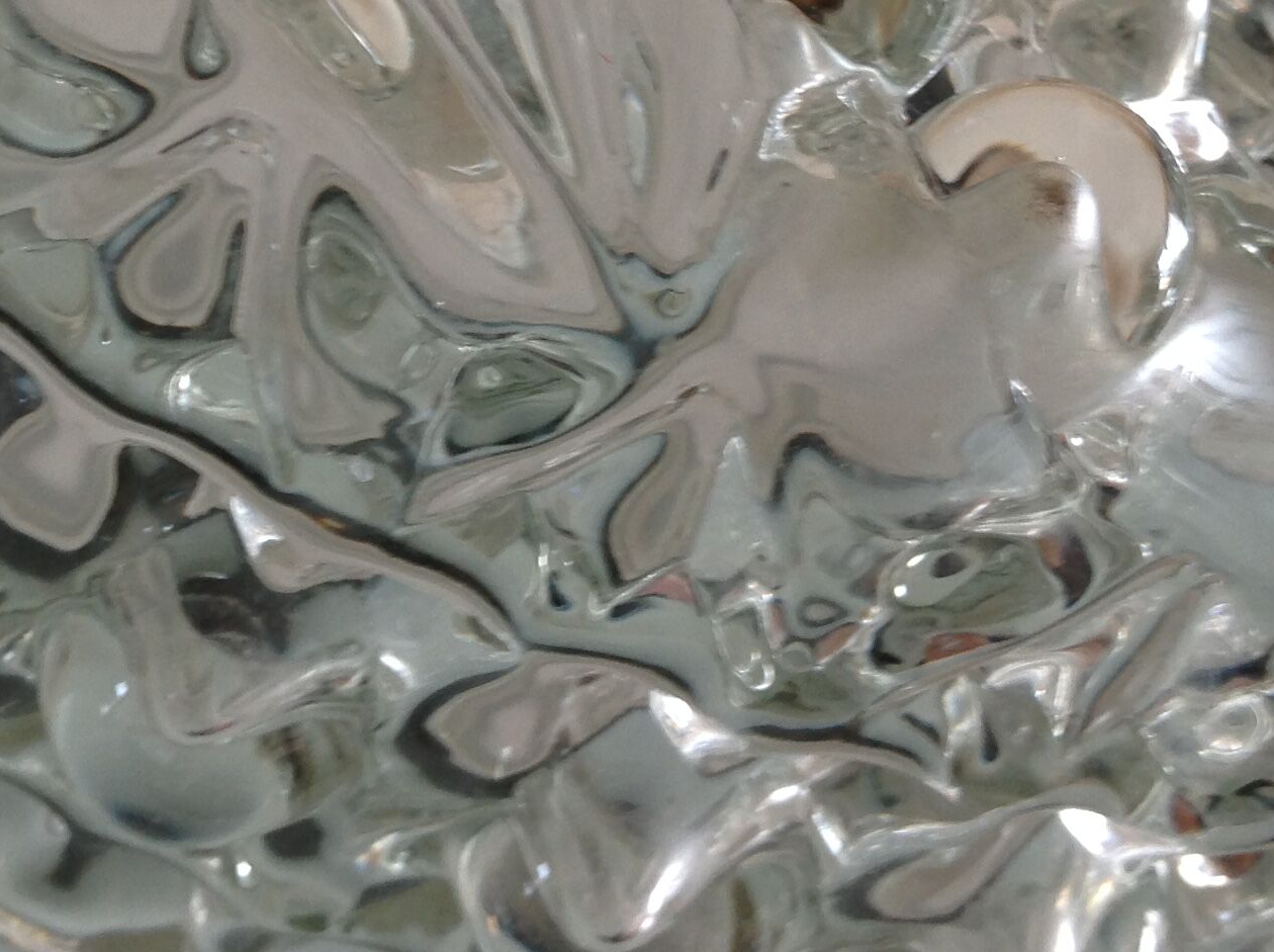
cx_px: 468
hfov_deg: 27.0
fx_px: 2646
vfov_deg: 19.8
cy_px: 8
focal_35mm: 72
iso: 50
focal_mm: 4.28
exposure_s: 1/15
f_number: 2.4
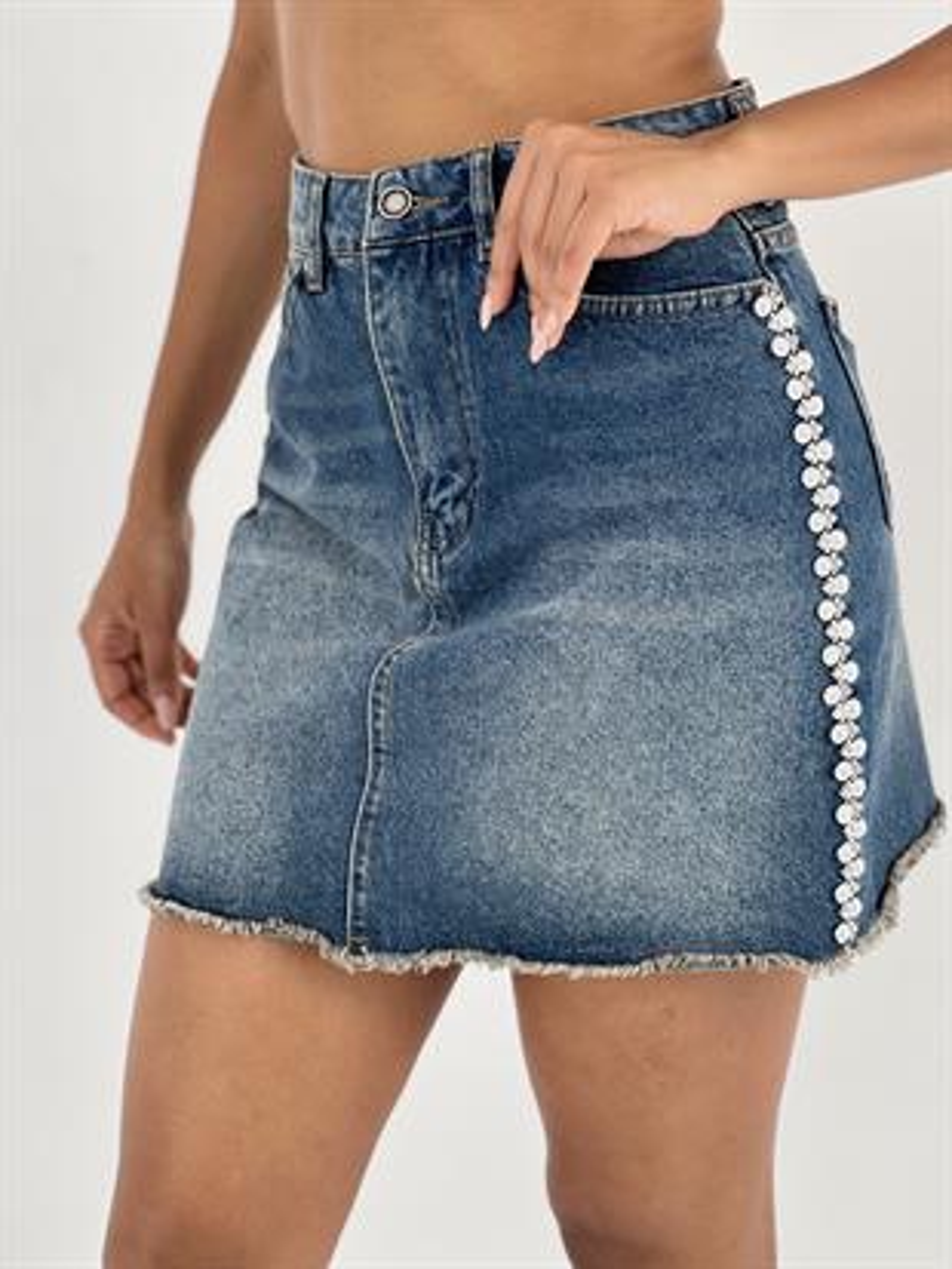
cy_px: 634
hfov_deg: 19.1
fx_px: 2822
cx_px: 476
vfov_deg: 25.3
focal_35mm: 77
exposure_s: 1/100
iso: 64
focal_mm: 9
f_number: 2.8
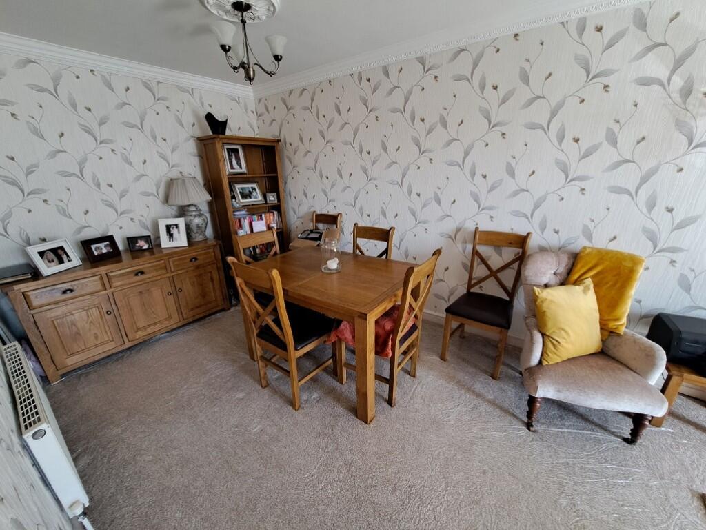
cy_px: 265
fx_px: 265
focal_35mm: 13
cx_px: 353
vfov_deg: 89.9
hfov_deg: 106.2
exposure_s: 1/50
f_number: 2.2
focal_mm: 1.74
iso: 160
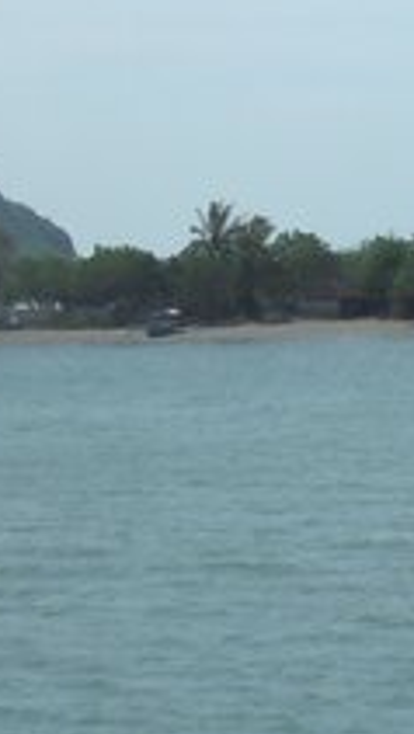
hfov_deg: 6.4
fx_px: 3701
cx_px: 449
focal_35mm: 190
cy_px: 108
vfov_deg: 11.3
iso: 100
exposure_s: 1/320
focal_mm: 7.6
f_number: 8.9
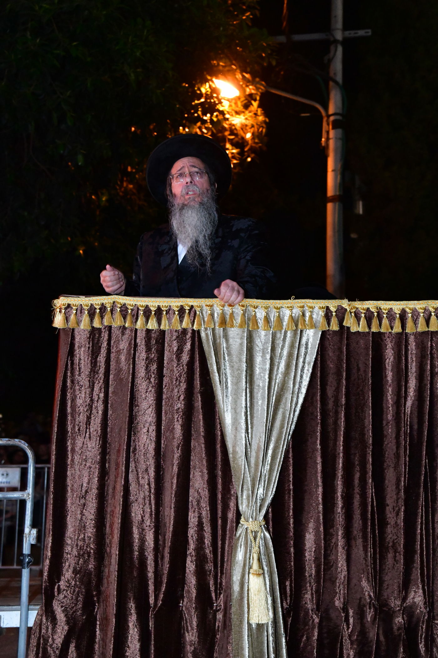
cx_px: 219
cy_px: 329
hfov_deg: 26.0
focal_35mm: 52
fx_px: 949
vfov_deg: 38.2
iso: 10000
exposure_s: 1/100
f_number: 5.6
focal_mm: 52
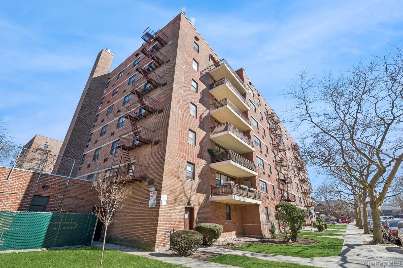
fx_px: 168
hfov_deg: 100.4
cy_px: 134
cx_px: 202
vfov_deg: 77.3
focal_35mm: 15
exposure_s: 1/320
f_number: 14
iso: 640
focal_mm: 15
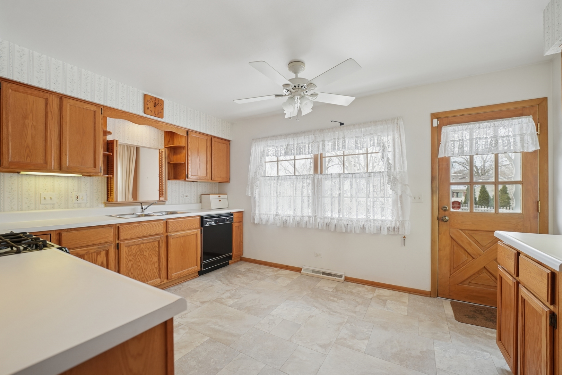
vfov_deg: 81.2
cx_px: 281
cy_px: 188
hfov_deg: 104.3
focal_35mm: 14
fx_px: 218
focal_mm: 14
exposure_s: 1/50
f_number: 3.5
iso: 400
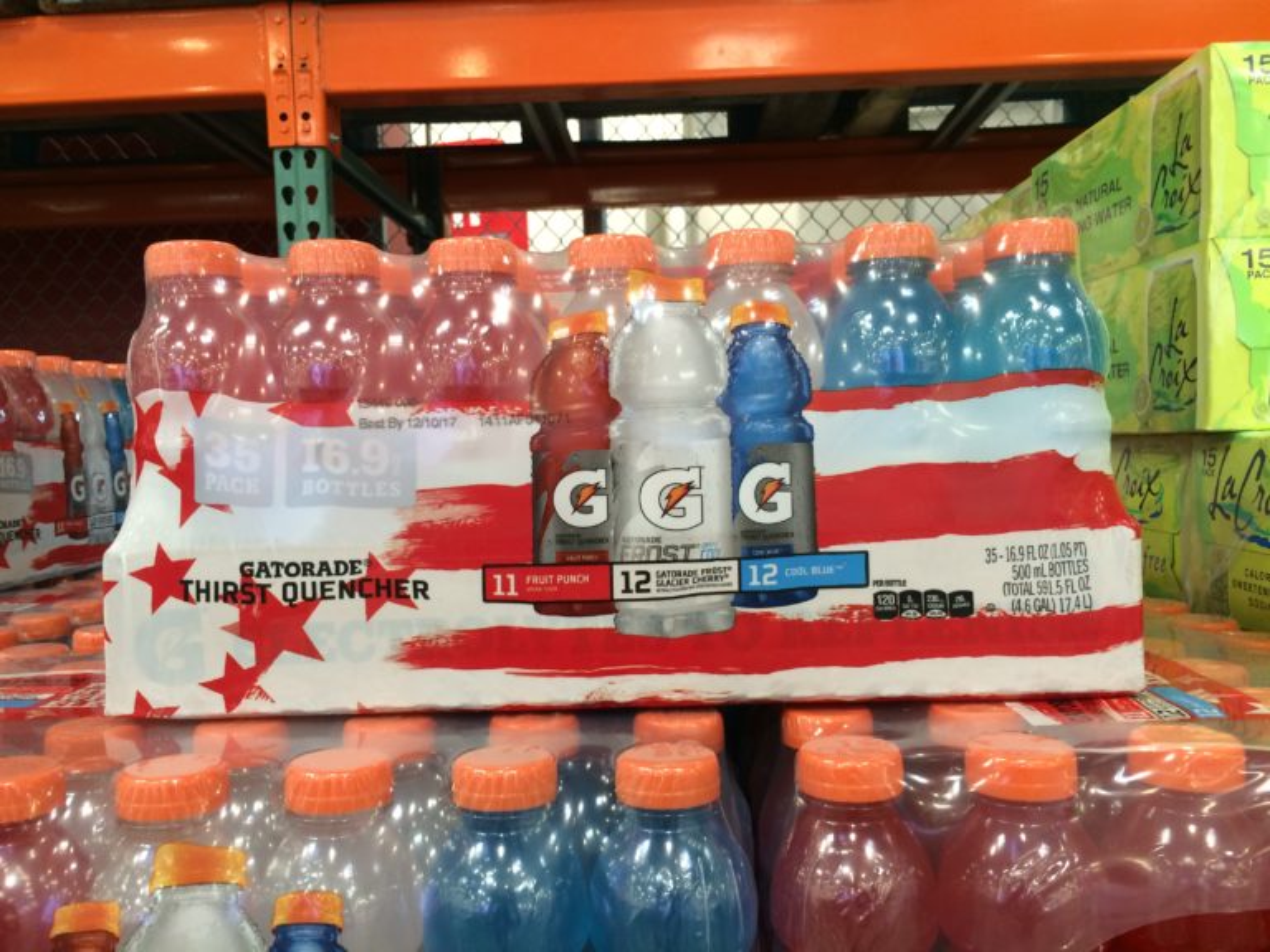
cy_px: 476
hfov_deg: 61.7
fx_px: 1064
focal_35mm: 29
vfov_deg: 48.2
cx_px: 635
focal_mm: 4.15
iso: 80
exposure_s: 1/30
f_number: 2.2
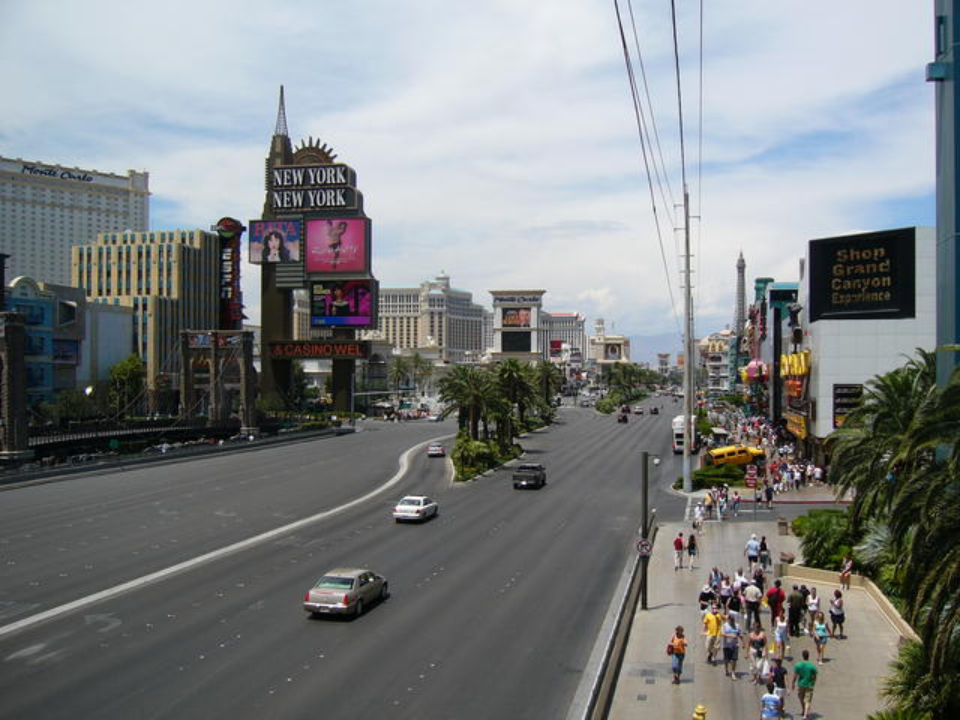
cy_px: 360
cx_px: 480
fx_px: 971
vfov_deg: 40.7
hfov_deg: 52.6
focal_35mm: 35
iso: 50
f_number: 8
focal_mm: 5.8
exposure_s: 1/250
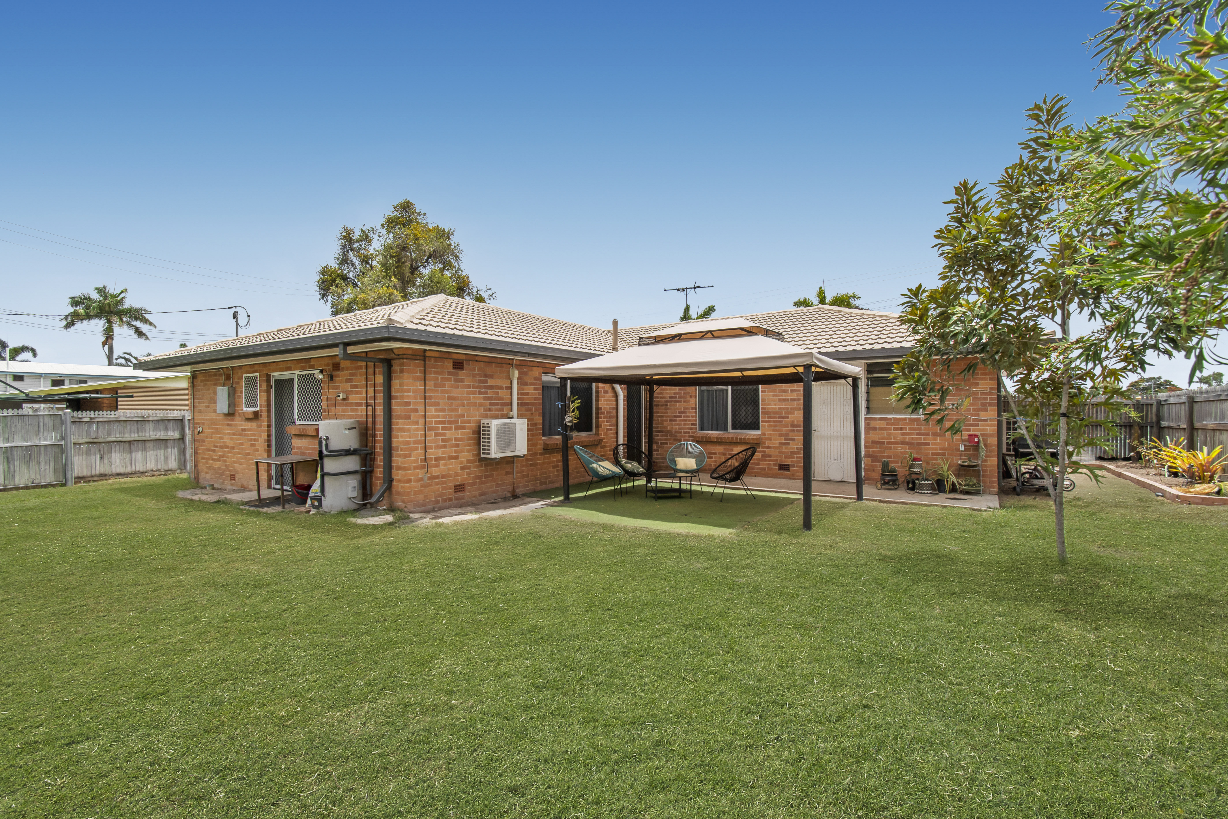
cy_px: 410
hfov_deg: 100.4
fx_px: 512
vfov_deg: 77.3
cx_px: 614
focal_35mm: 15
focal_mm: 10
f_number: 8
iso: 200
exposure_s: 1/1600
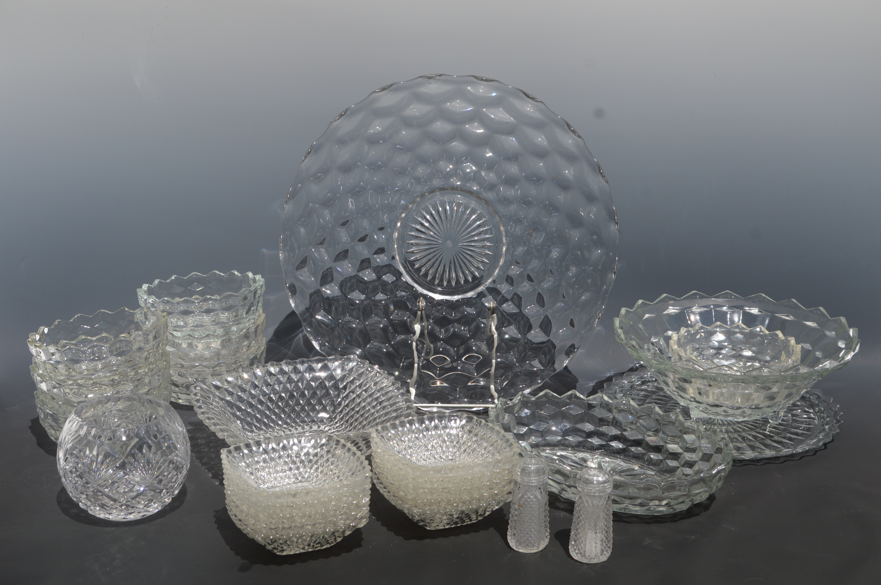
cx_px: 440
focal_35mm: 57
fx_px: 1394
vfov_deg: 23.7
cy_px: 292
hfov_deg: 35.1
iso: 100
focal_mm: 38
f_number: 9
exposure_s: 1/320
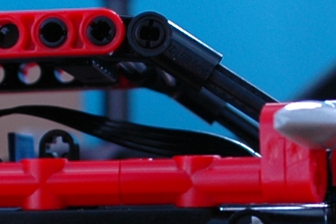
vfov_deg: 7.8
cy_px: 211
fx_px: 1642
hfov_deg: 11.7
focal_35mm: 176
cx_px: 181
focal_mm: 18
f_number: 5.6
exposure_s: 1/5
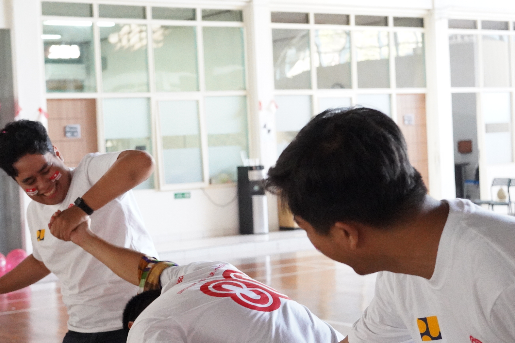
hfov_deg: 27.1
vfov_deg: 18.4
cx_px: 154
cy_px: 182
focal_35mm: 74
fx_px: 1059
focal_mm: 49
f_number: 5.6
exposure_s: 1/200
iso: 20000
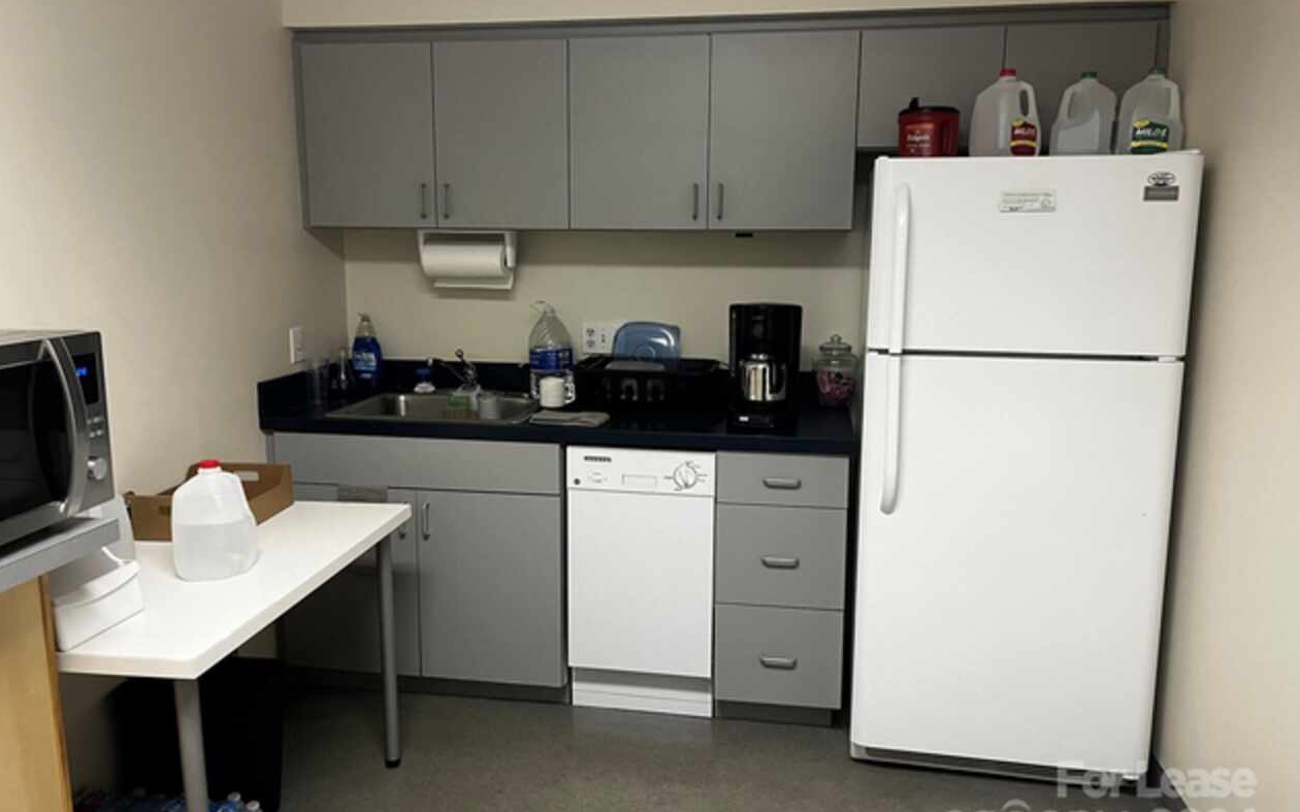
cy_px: 386
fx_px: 992
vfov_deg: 44.5
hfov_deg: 66.5
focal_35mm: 28
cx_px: 645
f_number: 1.6
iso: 250
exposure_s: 1/60
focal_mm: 5.1
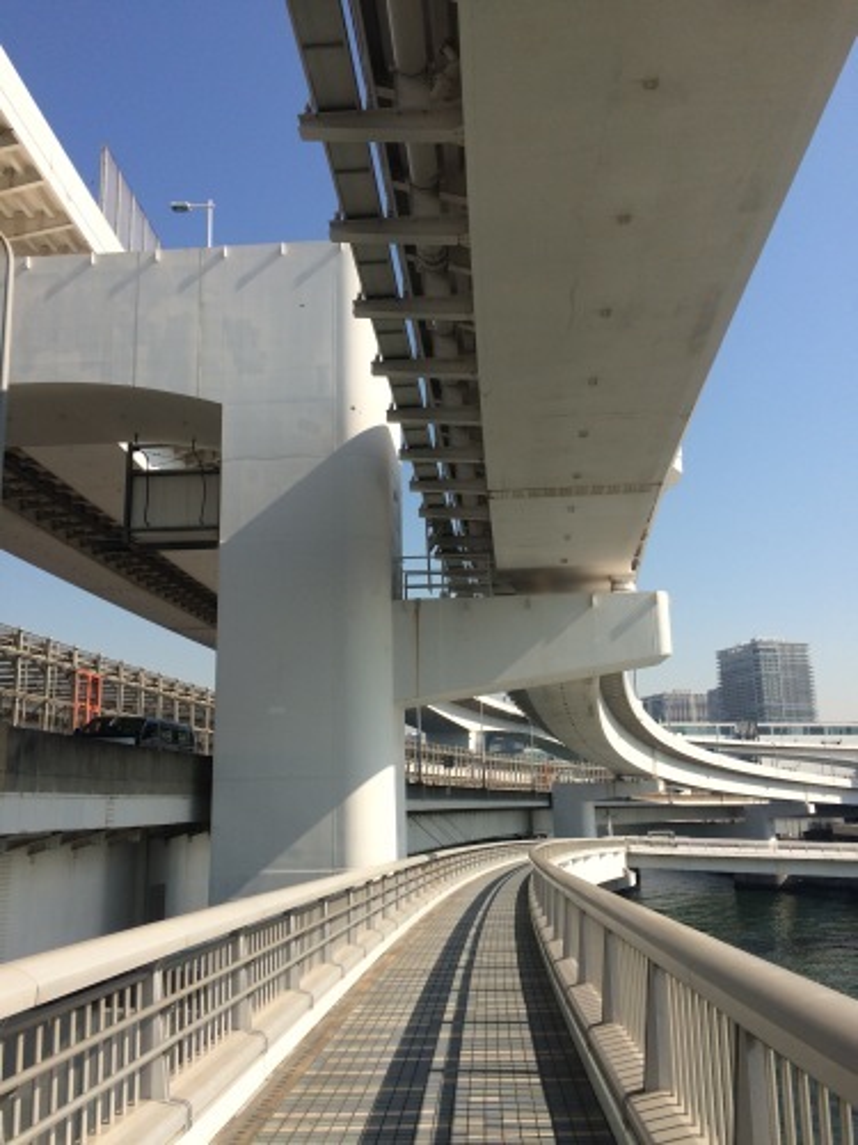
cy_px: 572
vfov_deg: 61.7
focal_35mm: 29
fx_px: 958
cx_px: 429
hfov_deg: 48.2
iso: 32
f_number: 2.2
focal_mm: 4.15
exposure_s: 1/2415
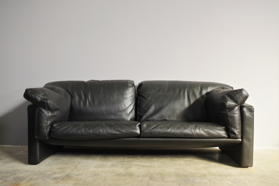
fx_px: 279
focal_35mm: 36
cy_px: 93
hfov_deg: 53.1
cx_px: 140
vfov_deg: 36.9
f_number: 4.5
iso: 800
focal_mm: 24.38
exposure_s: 1/50
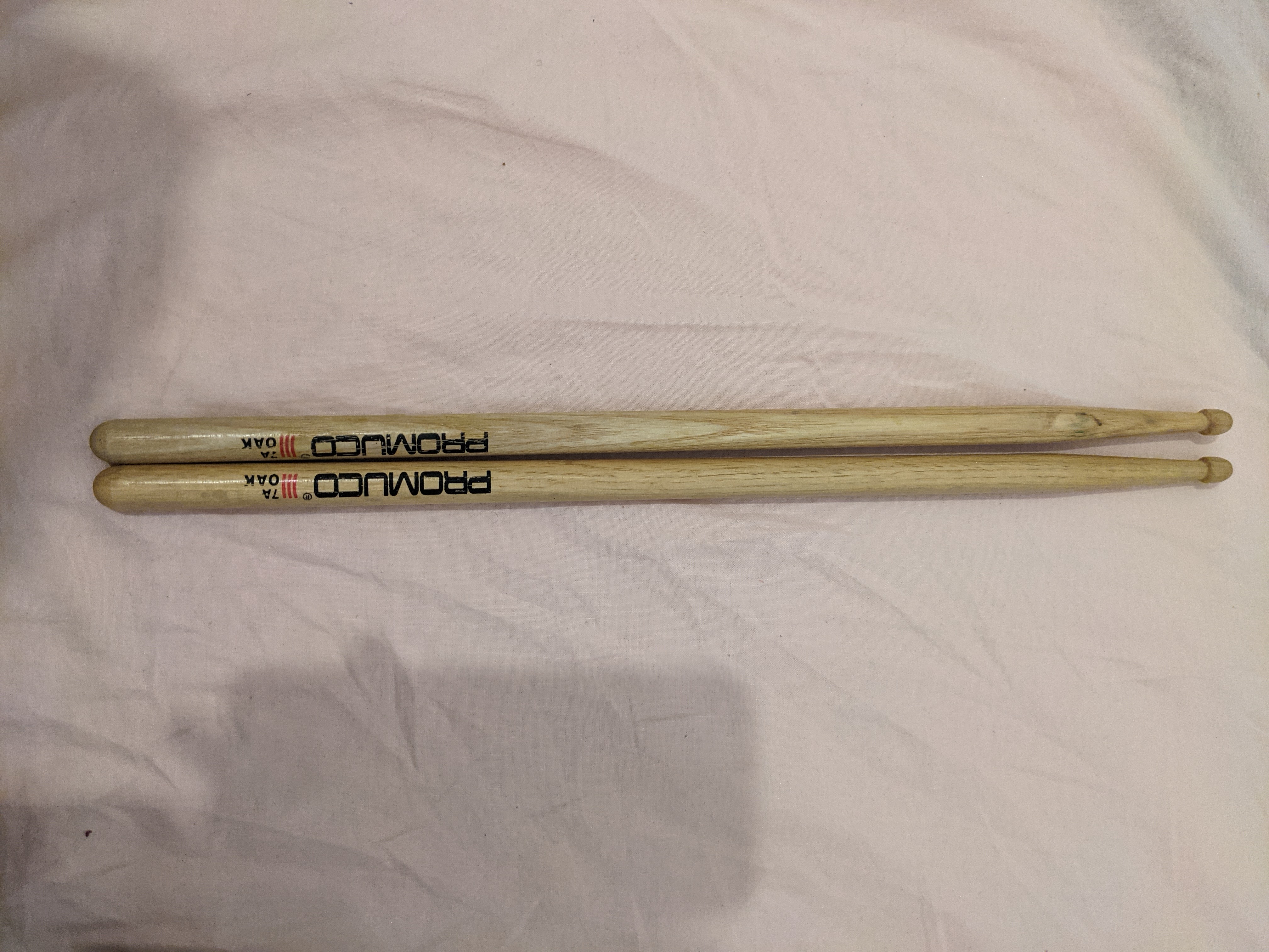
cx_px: 634
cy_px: 476
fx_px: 990
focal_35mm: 27
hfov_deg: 65.3
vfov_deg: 51.4
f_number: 1.73
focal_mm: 4.38
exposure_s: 1/25
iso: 496
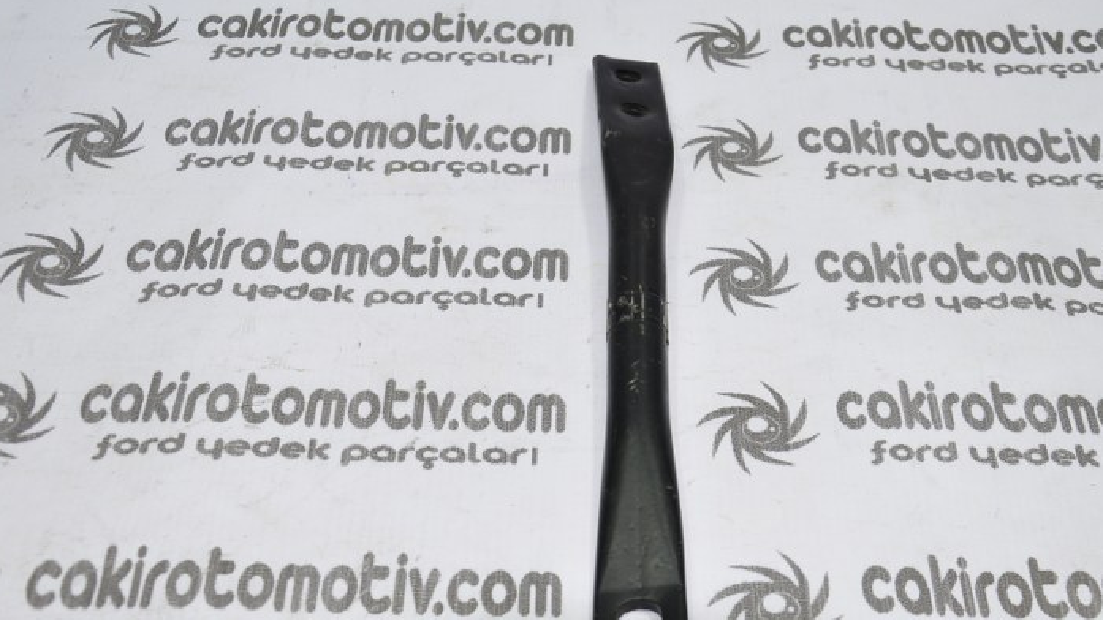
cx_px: 622
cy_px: 386
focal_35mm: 51
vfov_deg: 23.6
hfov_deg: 40.7
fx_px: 1482
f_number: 5
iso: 200
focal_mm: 25
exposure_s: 1/40
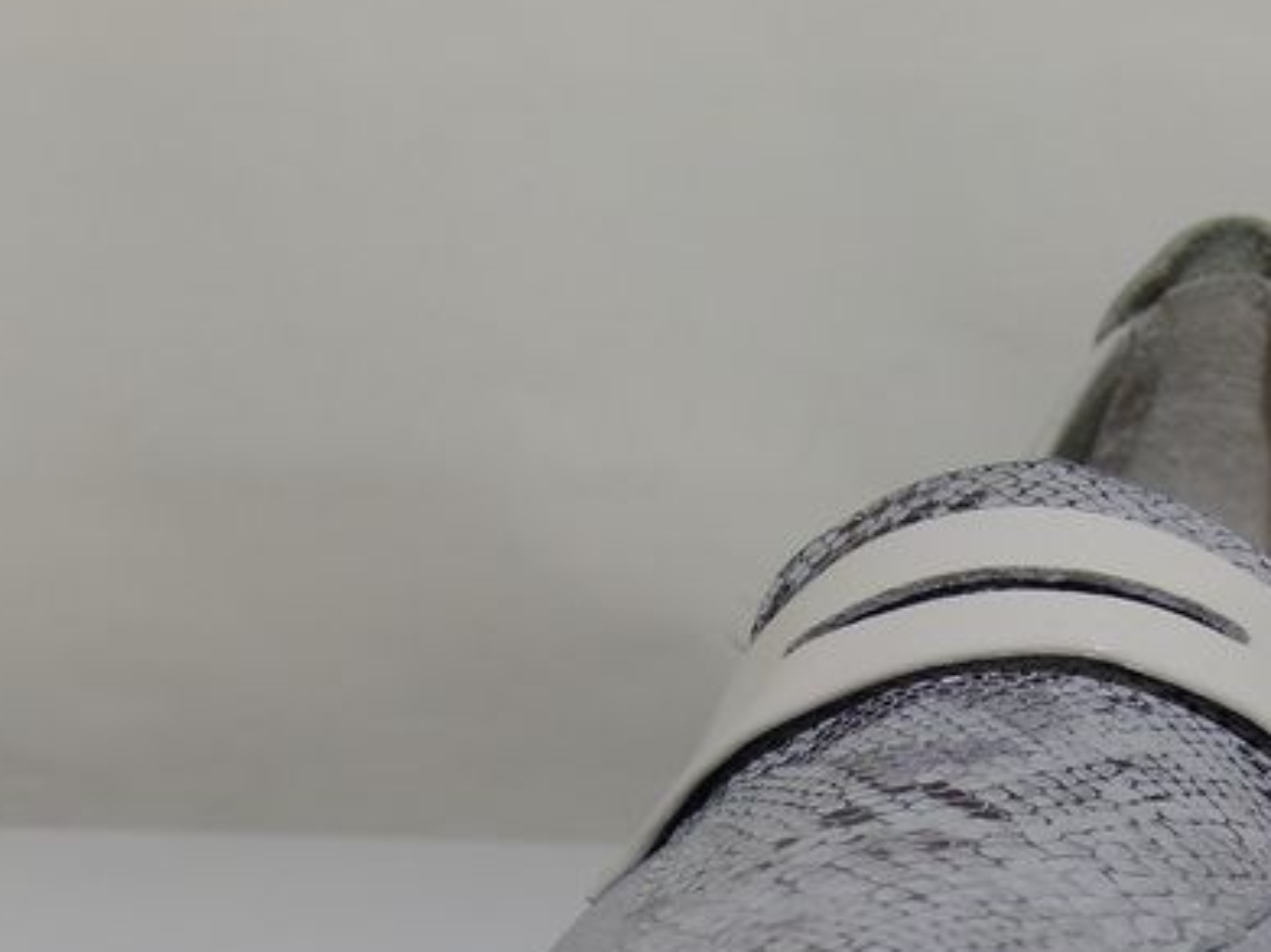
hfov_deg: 13.6
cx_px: 972
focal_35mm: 145
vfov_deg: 10.2
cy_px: 846
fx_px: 5322
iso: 100
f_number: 2.8
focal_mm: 11.4
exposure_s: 1/100
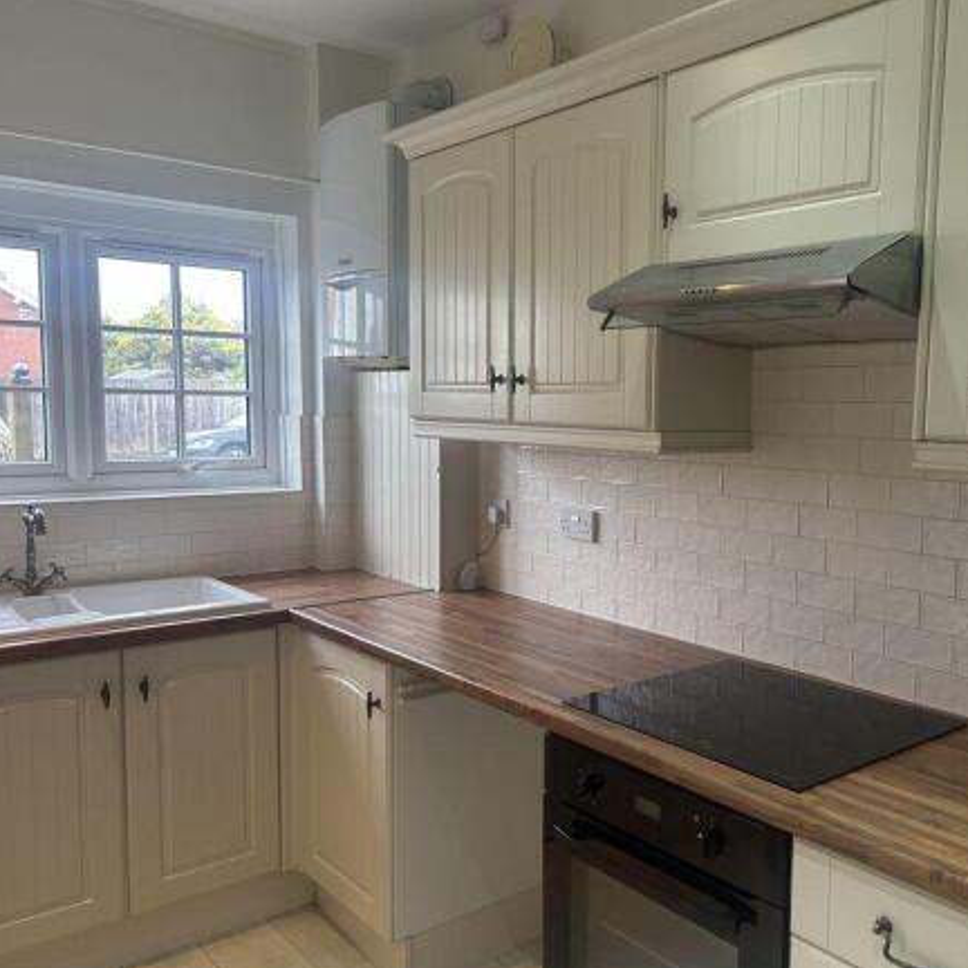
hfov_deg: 51.9
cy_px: 487
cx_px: 615
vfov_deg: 52.5
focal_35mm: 31
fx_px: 981
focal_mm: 5.7
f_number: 1.5
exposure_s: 1/100
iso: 80
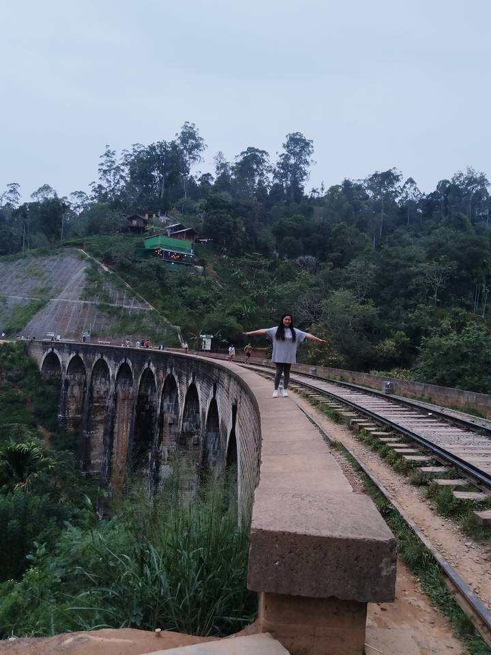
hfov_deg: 53.1
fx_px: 492
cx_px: 246
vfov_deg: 67.3
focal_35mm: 26
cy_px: 328
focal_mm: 4.95
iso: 311
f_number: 1.9
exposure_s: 1/50
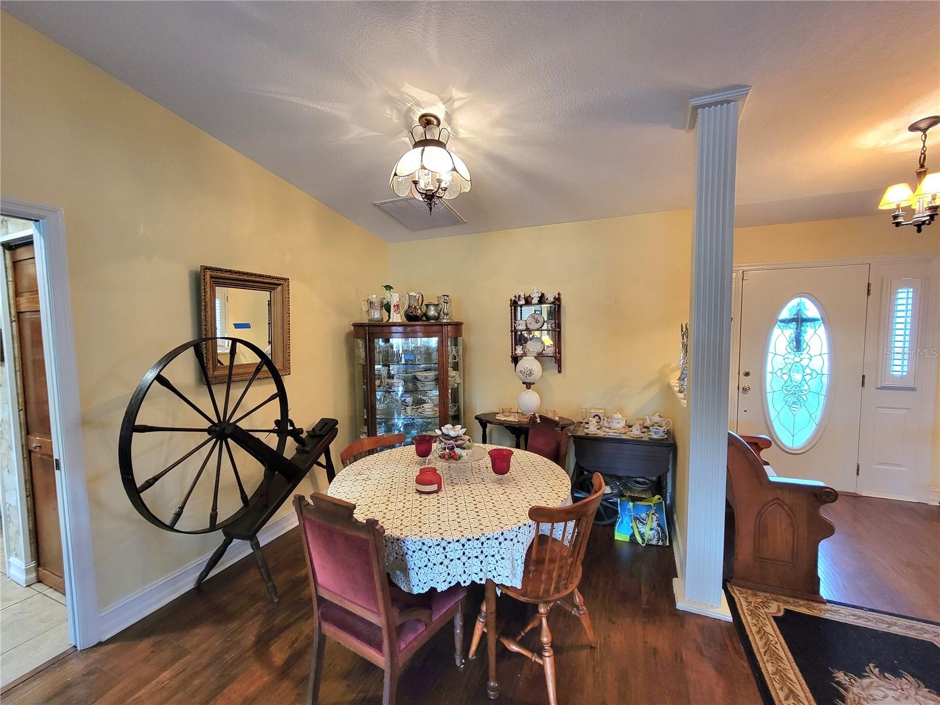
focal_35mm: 13
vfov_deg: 89.9
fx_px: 353
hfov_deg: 106.2
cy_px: 352
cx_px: 470
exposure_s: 1/30
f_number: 2.2
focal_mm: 2.2
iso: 320
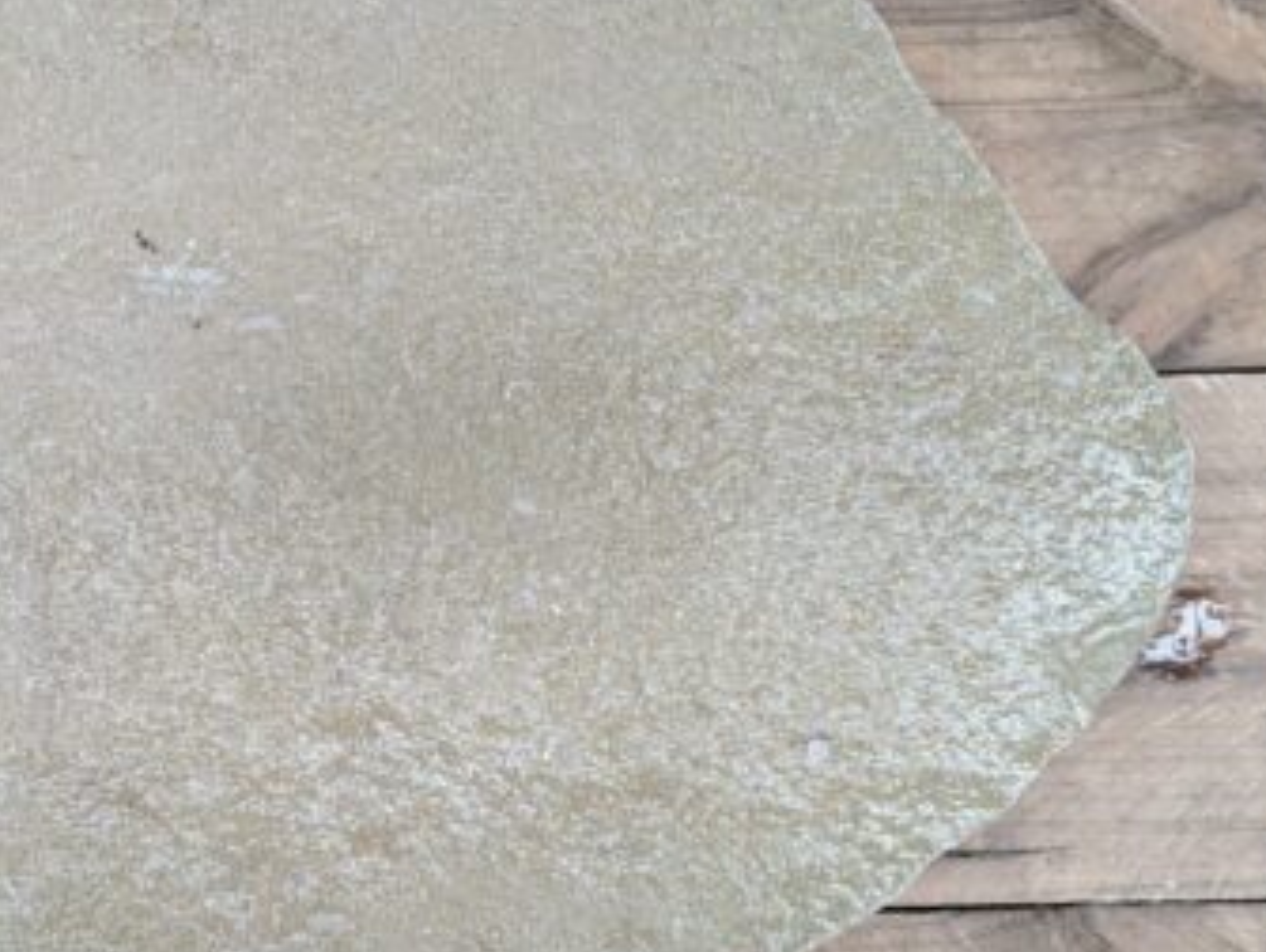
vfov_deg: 33.6
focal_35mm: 43
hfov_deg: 42.7
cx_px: 340
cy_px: 397
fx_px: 1574
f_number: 1.68
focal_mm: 6.9
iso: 36
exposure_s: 1/25.9
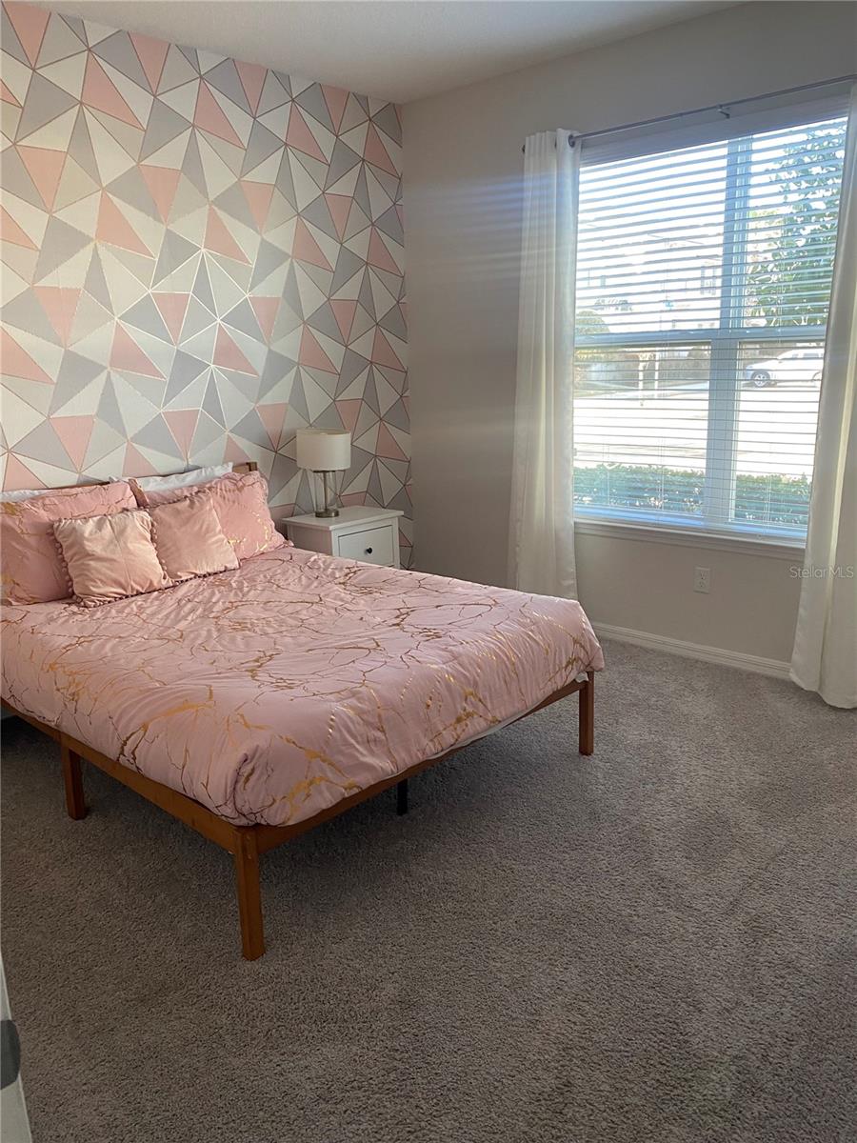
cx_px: 428
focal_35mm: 26
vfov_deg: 67.3
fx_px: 858
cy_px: 572
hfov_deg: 53.1
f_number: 1.8
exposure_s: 1/78
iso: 125
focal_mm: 4.25
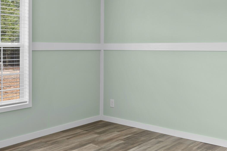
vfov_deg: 30.9
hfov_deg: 45.4
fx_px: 271
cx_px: 106
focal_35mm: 43
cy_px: 45
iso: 100
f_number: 8
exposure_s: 1/2
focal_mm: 10
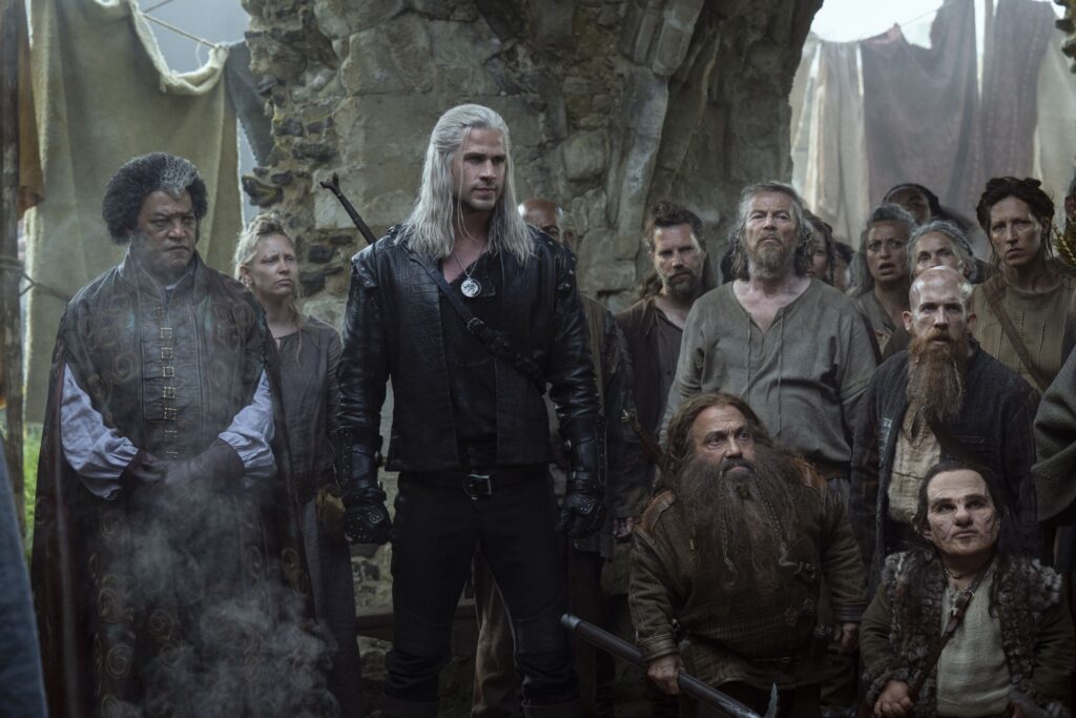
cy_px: 359
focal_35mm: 83
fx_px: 2481
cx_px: 538
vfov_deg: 16.5
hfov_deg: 24.5
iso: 640
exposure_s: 1/640
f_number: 4.5
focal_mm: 83
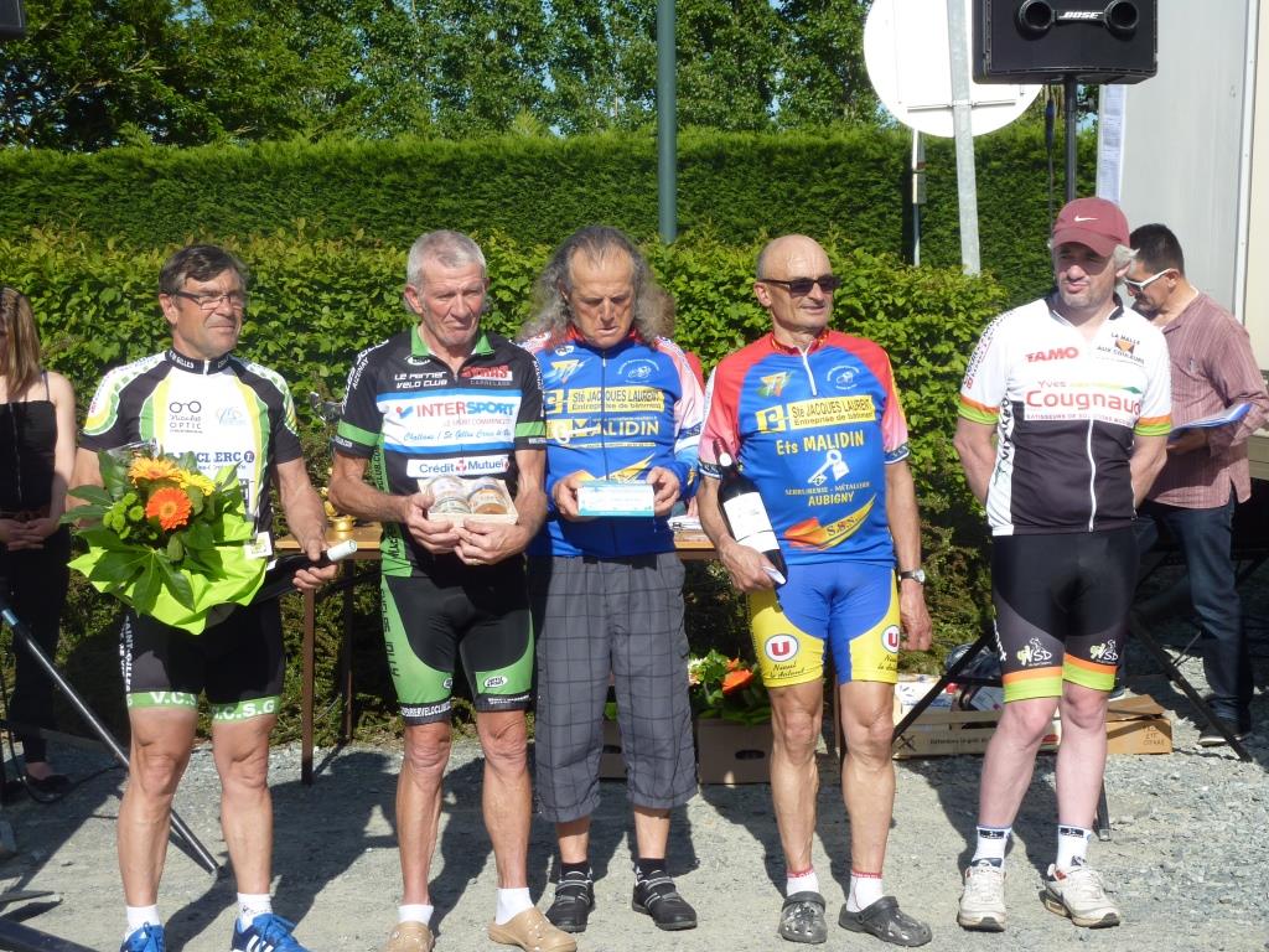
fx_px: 2456
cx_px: 634
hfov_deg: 29.0
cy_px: 476
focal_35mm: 67
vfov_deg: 21.9
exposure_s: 1/500
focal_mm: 11
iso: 80
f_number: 5
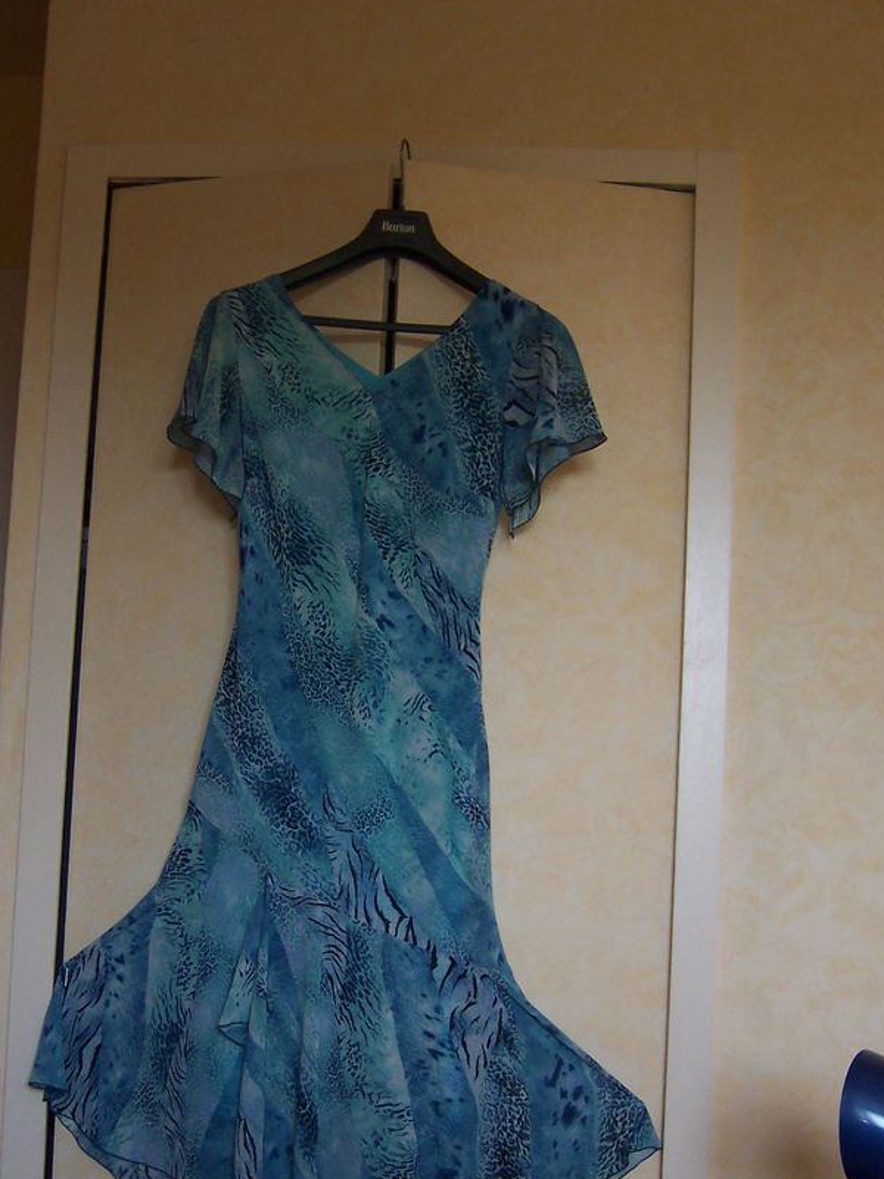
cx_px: 408
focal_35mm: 45
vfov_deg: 41.9
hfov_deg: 32.2
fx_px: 1532
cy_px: 697
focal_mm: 5.6
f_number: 2.8
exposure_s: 1/60
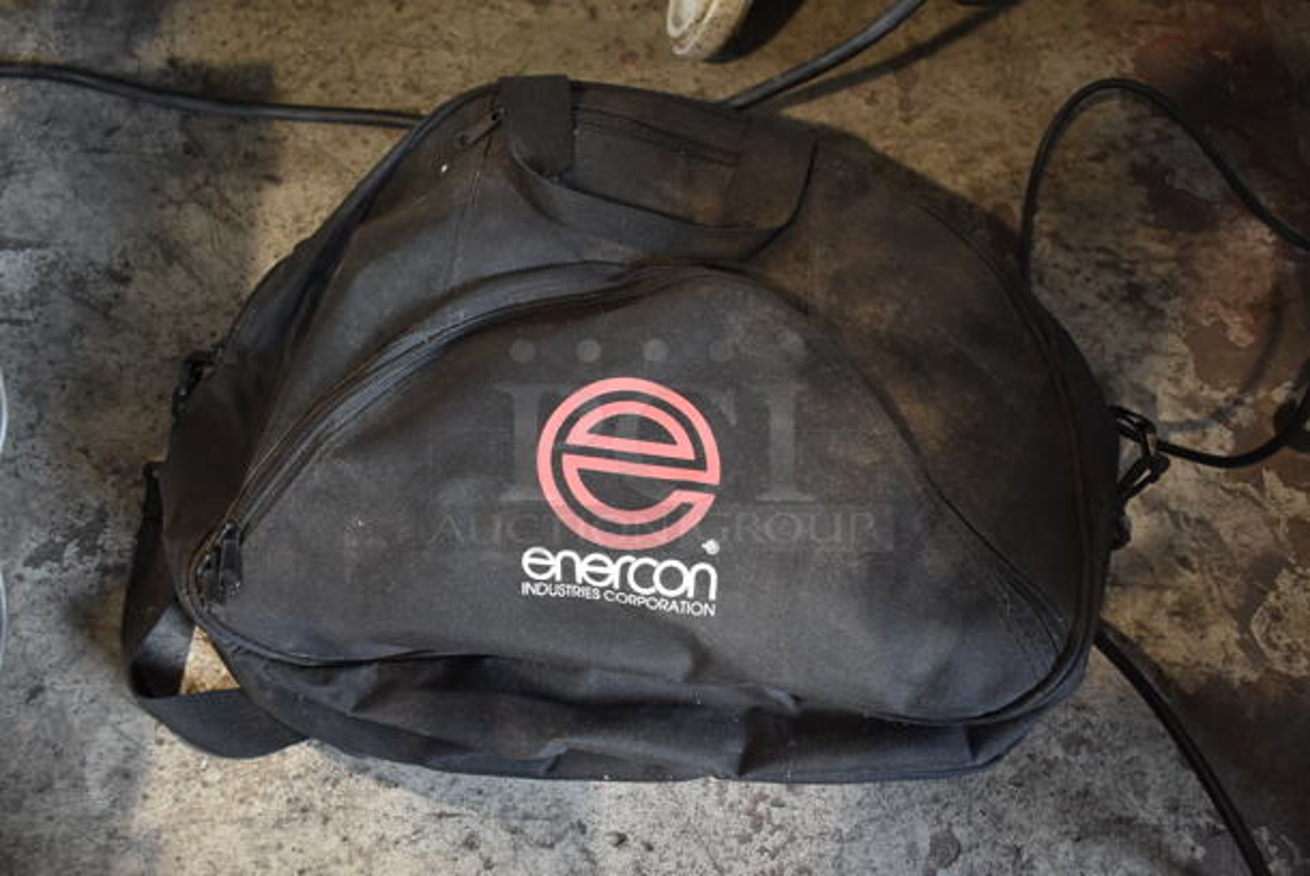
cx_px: 655
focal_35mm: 33
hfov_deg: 57.2
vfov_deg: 40.1
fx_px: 1202
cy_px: 438
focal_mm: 22
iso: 800
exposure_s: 1/30
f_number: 3.8
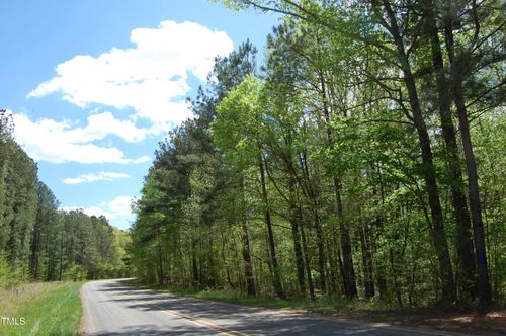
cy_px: 168
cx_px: 253
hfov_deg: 67.4
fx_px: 379
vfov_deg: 47.8
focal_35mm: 27
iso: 200
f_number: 8
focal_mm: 18
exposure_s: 1/250
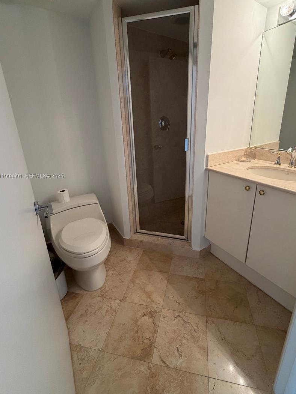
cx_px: 163
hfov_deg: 77.9
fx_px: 182
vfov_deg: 94.1
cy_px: 176
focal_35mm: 16
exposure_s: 1/120
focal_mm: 2.22
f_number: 2.2
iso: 200
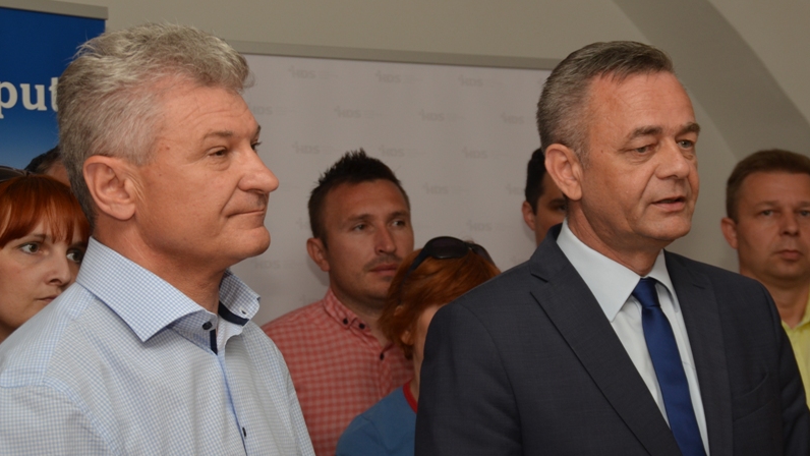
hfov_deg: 25.9
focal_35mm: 82
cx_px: 405
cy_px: 225
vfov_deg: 14.7
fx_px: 1761
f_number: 9
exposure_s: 1/160
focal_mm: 52
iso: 400
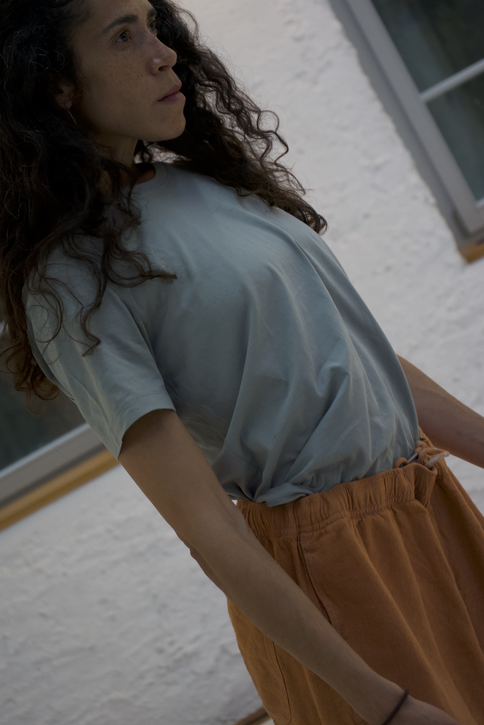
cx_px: 242
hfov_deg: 19.5
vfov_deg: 28.8
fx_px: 1412
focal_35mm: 70
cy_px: 362
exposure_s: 1/160
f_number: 5.6
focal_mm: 70
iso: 1600
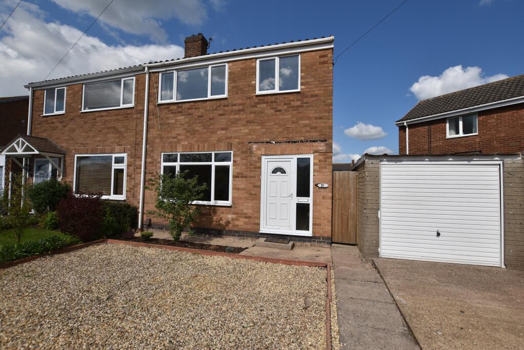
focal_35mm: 15
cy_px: 175
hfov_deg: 100.4
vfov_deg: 77.3
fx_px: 218
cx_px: 262
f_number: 5.6
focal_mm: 10
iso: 100
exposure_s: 1/1000
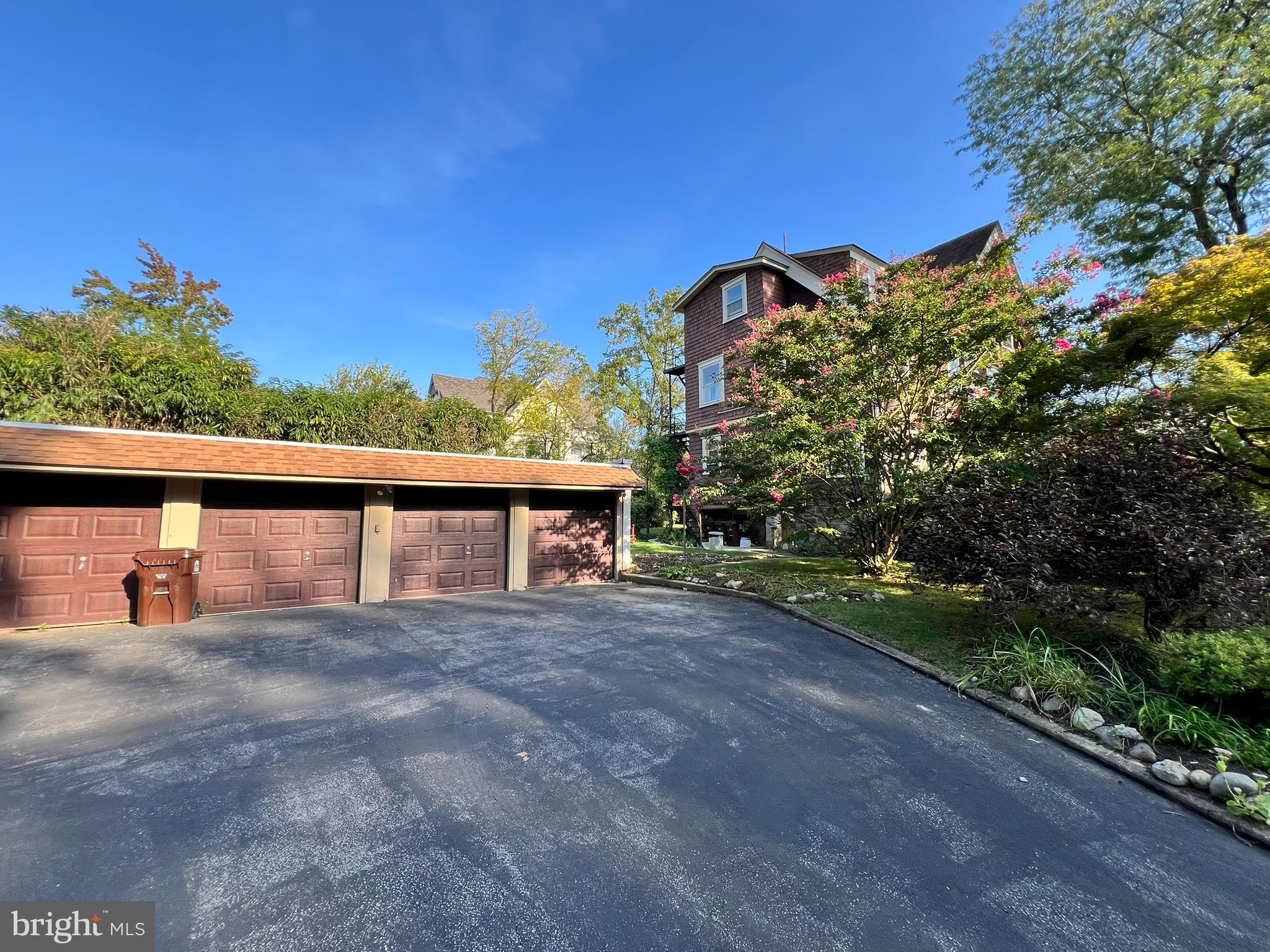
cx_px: 635
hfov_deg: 106.2
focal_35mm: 13
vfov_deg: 89.9
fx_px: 477
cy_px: 476
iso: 32
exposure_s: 1/391
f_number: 1.8
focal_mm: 1.57
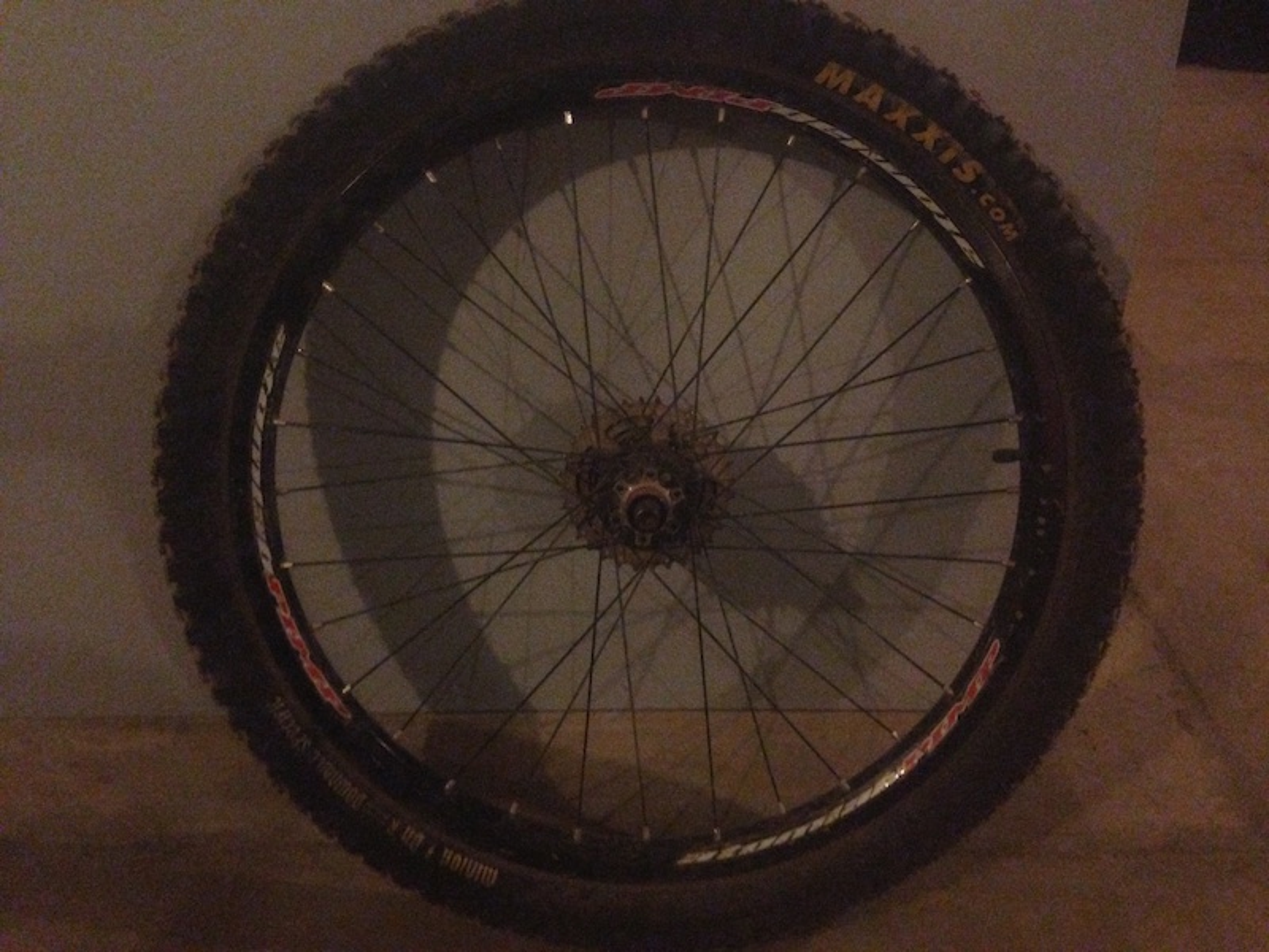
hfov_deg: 55.4
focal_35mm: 33
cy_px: 476
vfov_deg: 42.9
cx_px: 634
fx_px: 1210
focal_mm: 4.12
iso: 800
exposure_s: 1/15
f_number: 2.4
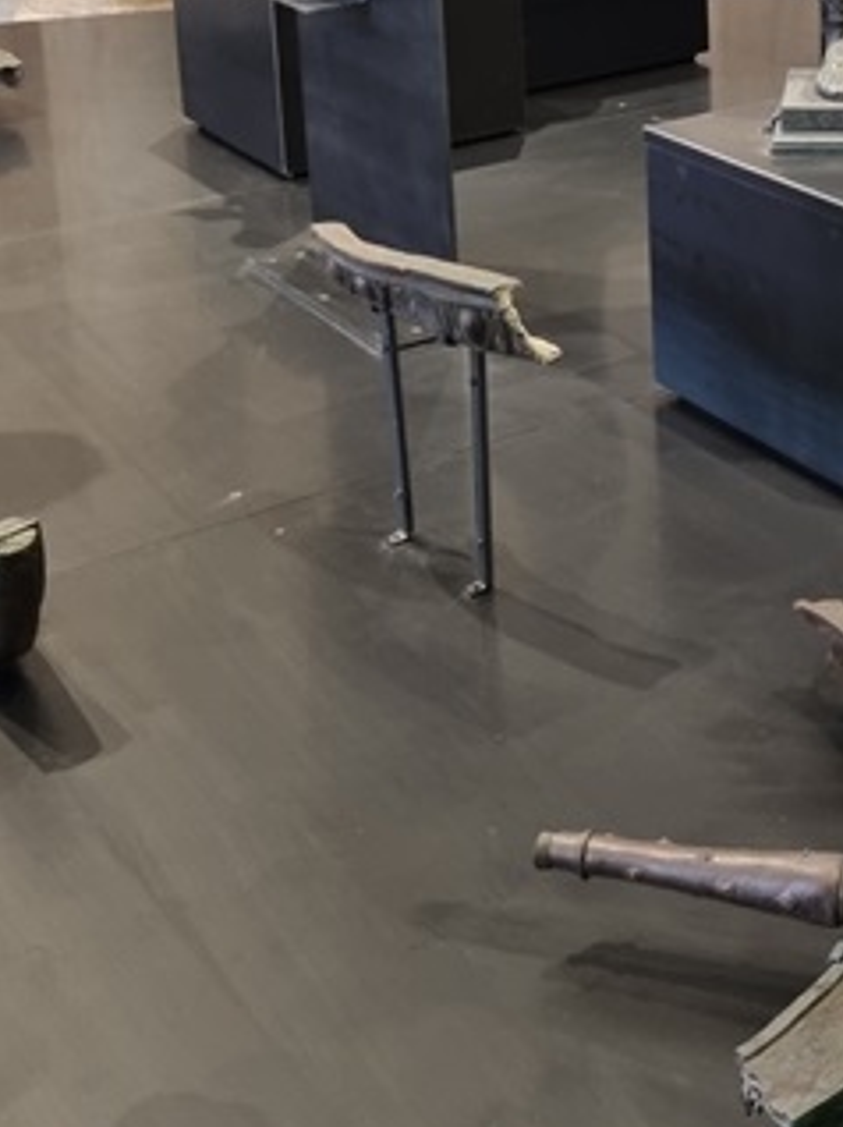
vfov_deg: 28.0
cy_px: 53
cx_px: 783
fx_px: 2146
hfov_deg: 21.6
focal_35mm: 66
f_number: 1.8
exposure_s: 1/50
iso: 250
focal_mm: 5.4
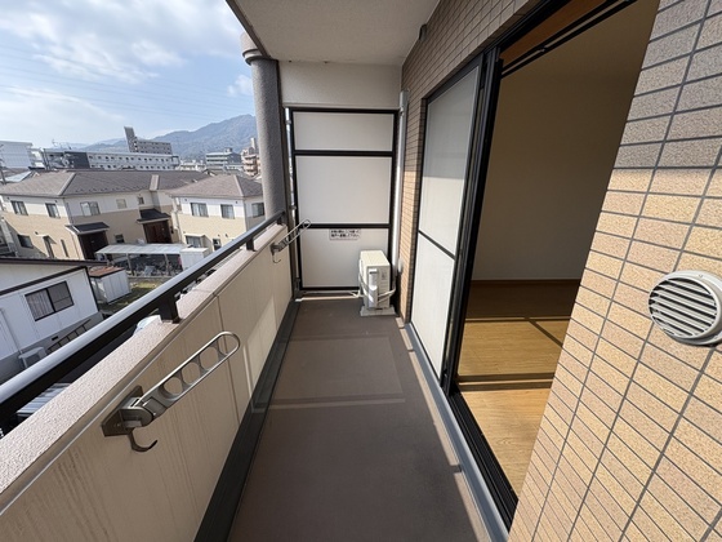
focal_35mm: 14
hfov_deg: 102.1
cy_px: 271
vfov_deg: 85.7
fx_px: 292
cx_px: 361
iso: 40
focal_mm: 2.22
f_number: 2.2
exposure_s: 1/831
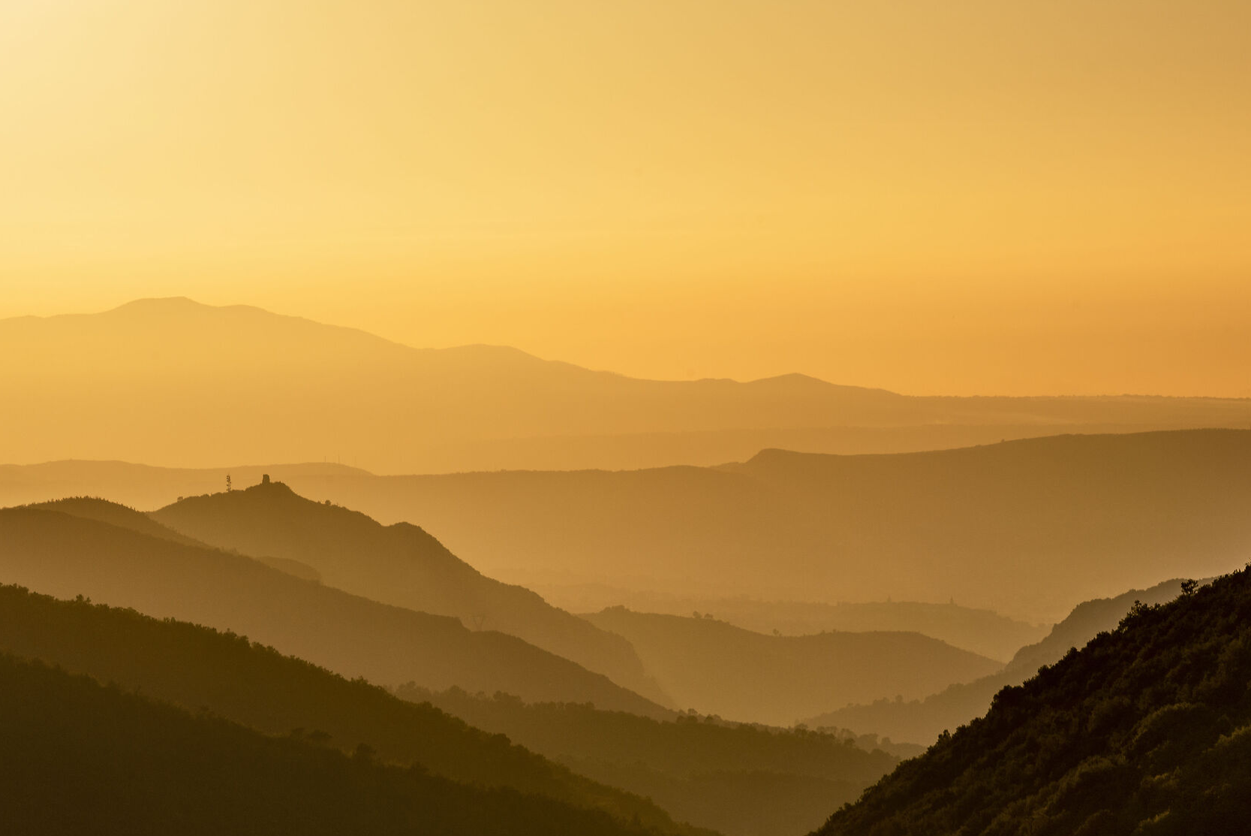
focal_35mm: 288
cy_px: 487
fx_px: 10012
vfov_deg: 4.8
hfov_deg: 7.1
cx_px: 483
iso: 100
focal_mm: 200
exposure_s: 1/320
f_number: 16
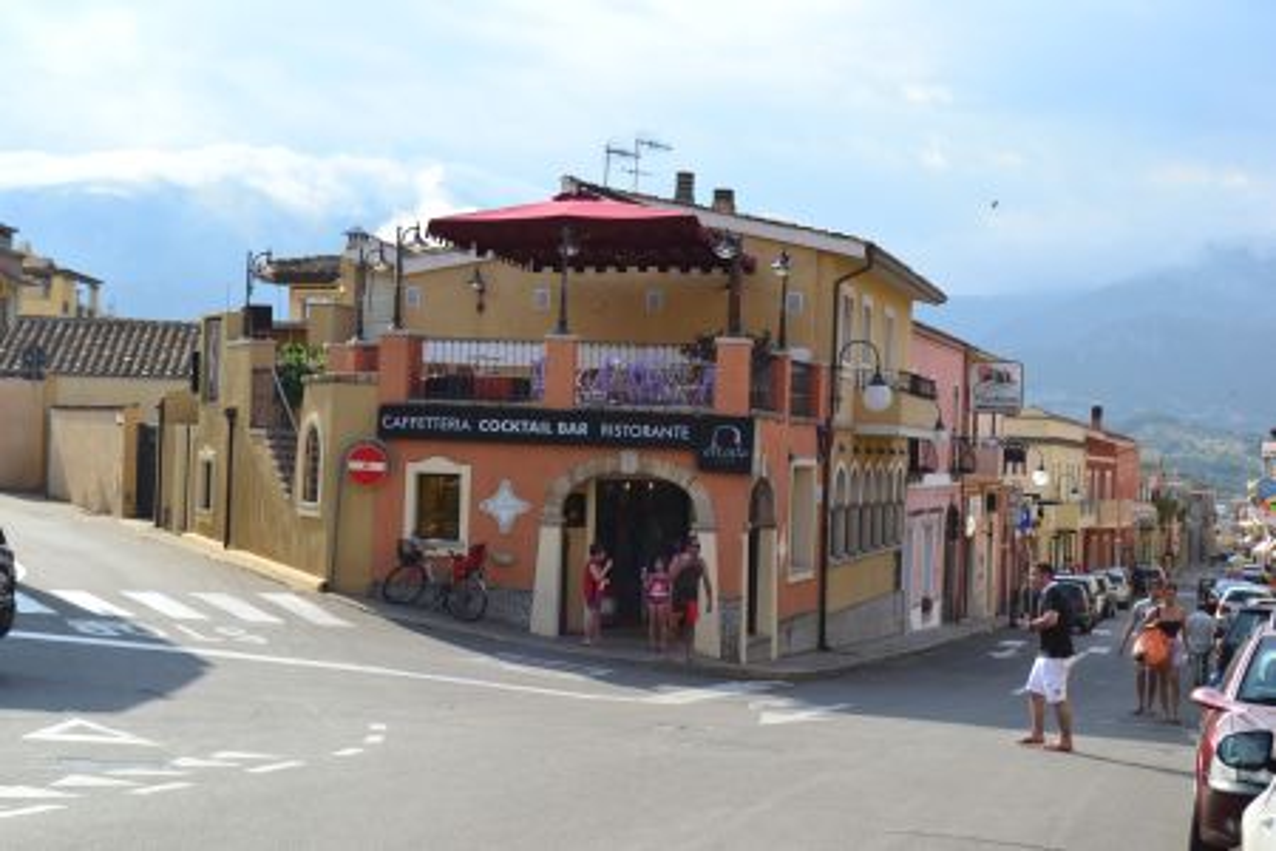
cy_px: 426
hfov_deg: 31.9
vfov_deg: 21.6
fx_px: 2233
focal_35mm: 63
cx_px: 638
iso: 400
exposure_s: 1/400
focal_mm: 42
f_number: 11
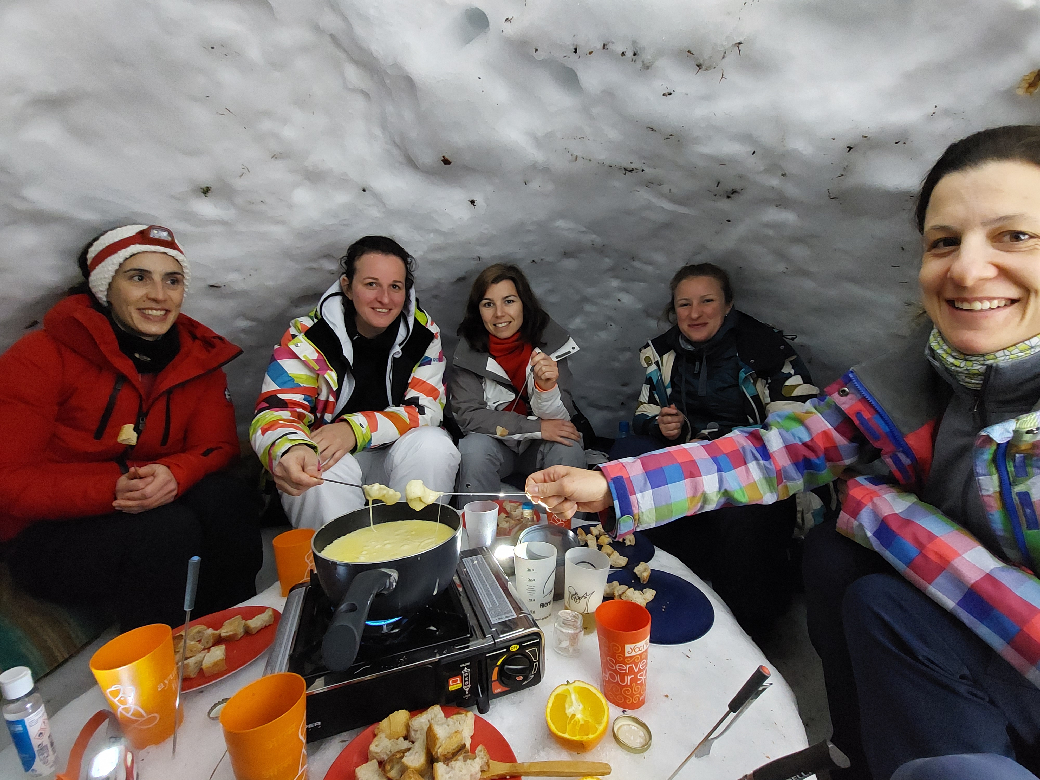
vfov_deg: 89.9
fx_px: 391
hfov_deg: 106.2
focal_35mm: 13
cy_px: 390
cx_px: 520
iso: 640
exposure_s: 1/14
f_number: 2.2
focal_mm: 1.74
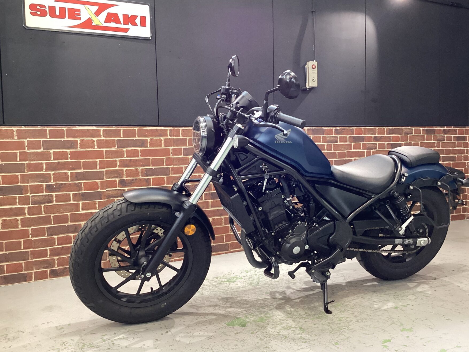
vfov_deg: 41.8
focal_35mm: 34
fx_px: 461
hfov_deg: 53.9
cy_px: 171
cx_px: 257
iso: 250
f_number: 2.4
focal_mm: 3.3
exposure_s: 1/50
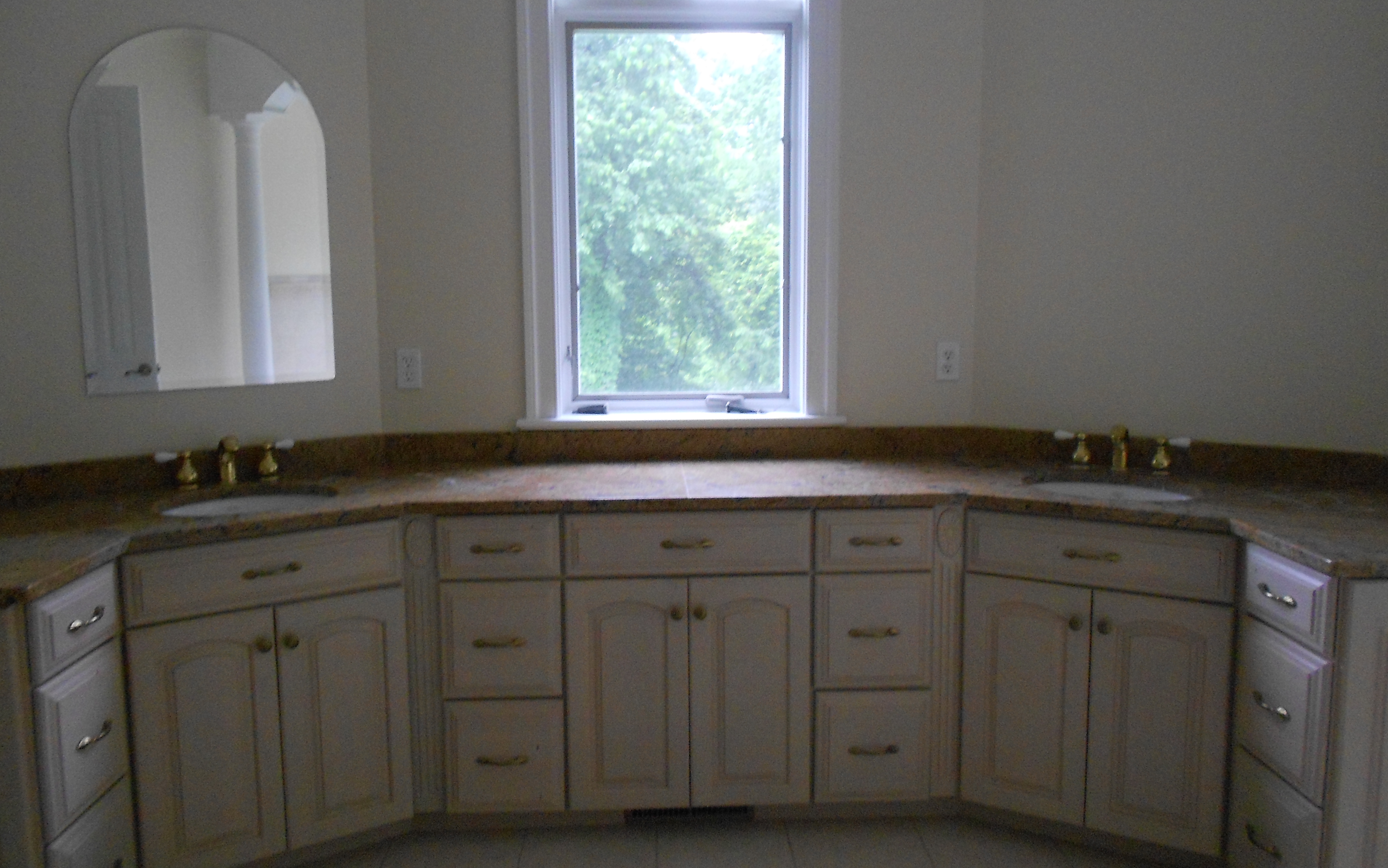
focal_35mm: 28
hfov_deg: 66.5
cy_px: 393
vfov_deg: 44.5
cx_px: 696
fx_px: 1059
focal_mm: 4.6
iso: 400
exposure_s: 1/25
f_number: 3.2
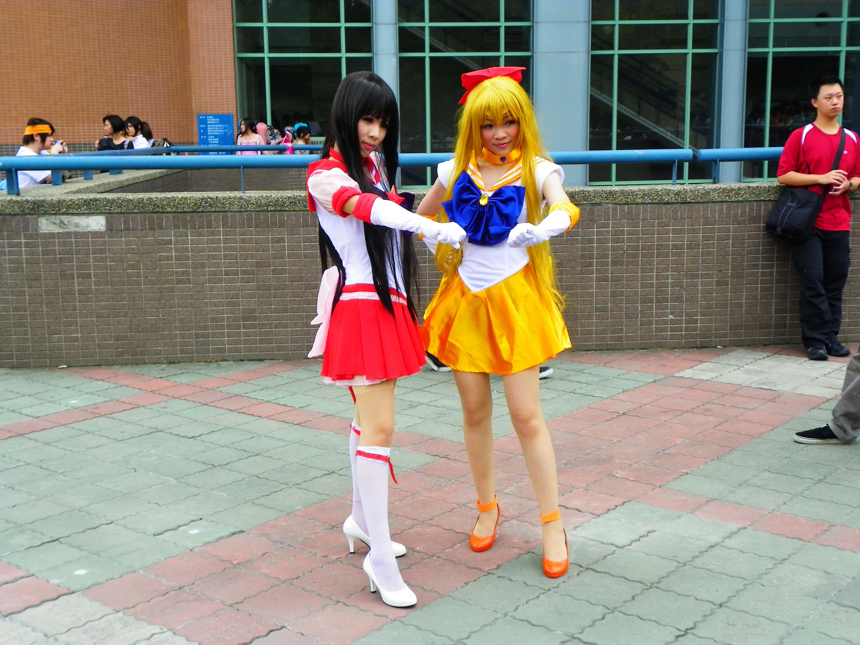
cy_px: 322
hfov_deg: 39.7
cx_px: 430
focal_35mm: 48
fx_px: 1193
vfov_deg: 30.3
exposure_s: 1/160
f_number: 4.5
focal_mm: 8.5
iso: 64
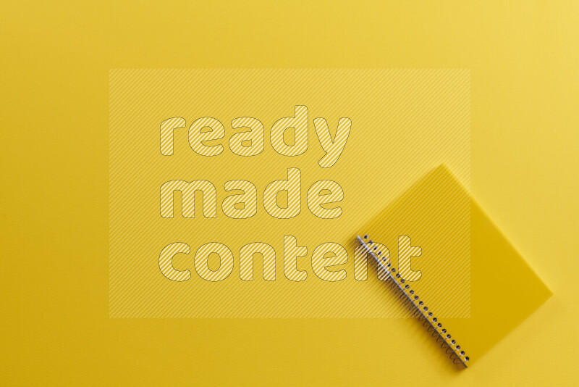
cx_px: 290
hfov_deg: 39.6
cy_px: 194
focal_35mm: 50
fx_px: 804
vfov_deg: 27.0
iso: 100
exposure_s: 1/100
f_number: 8
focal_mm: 50
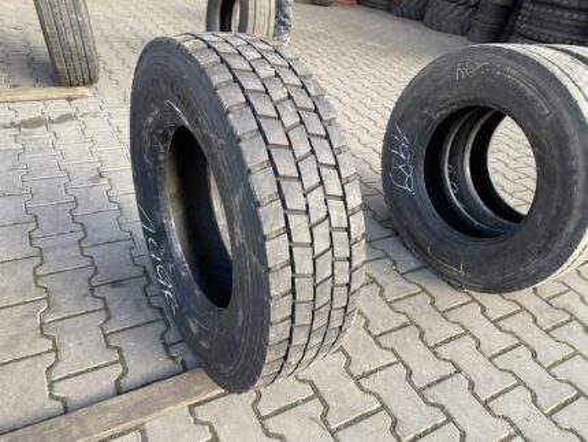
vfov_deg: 53.1
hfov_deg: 67.3
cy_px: 221
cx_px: 294
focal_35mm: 26
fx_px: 442
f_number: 1.8
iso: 50
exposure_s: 1/122
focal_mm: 4.25
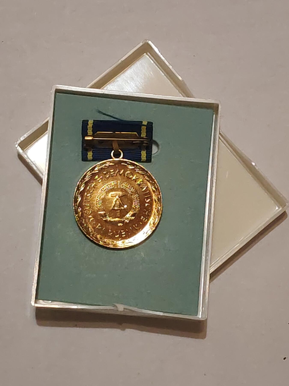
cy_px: 193
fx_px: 1258
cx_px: 144
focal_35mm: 113
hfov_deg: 13.1
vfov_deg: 17.4
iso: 500
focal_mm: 5.52
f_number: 1.95
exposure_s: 1/33
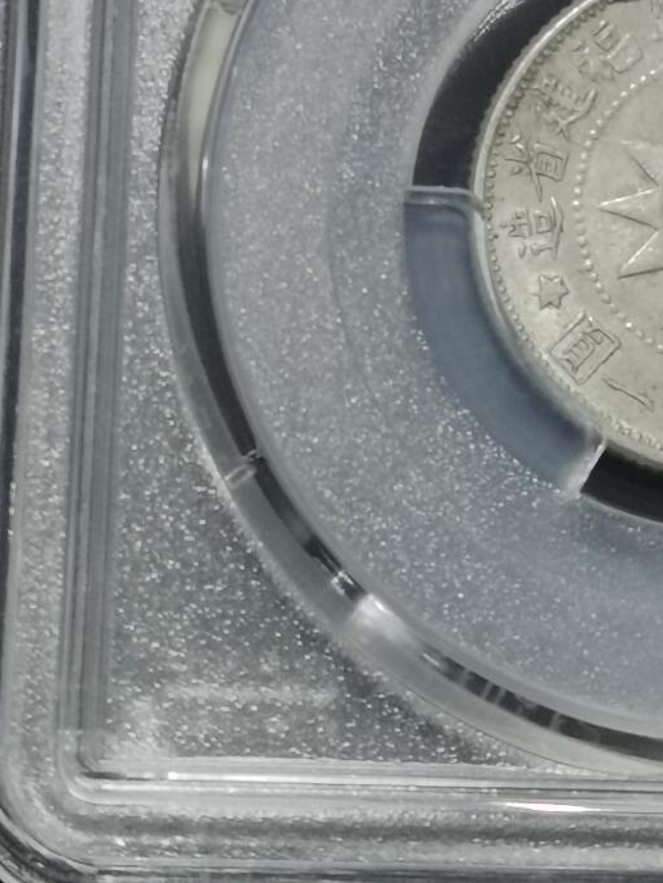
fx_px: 4468
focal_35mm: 175
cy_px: -101
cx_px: 685
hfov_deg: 8.4
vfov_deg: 11.1
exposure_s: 1/120
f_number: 1.8
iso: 125
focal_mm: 5.58
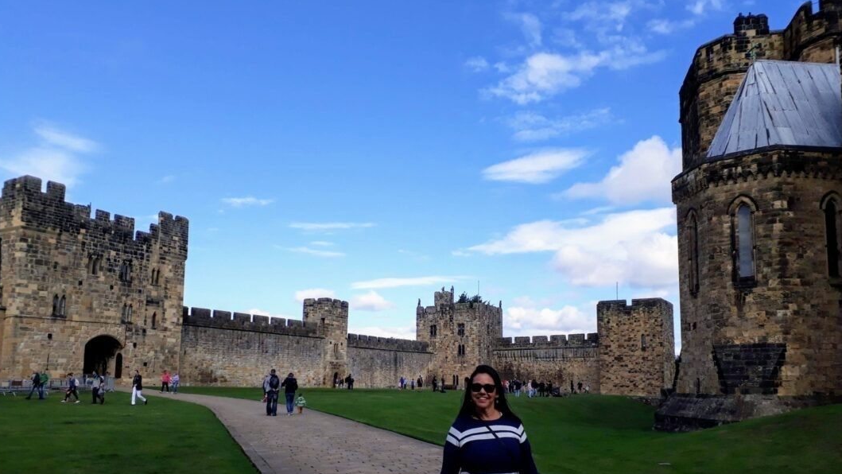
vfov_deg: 38.6
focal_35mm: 30
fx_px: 670
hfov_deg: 64.3
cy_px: 308
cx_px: 419
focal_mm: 3.6
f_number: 1.9
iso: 40
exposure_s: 1/1481
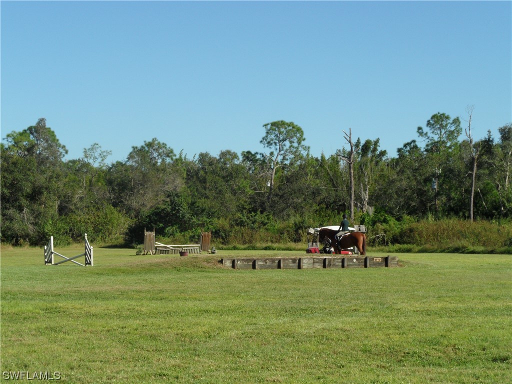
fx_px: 1183
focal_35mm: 80
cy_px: 192
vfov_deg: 18.4
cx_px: 256
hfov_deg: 24.4
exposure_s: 1/350
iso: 80
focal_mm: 13.2
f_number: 6
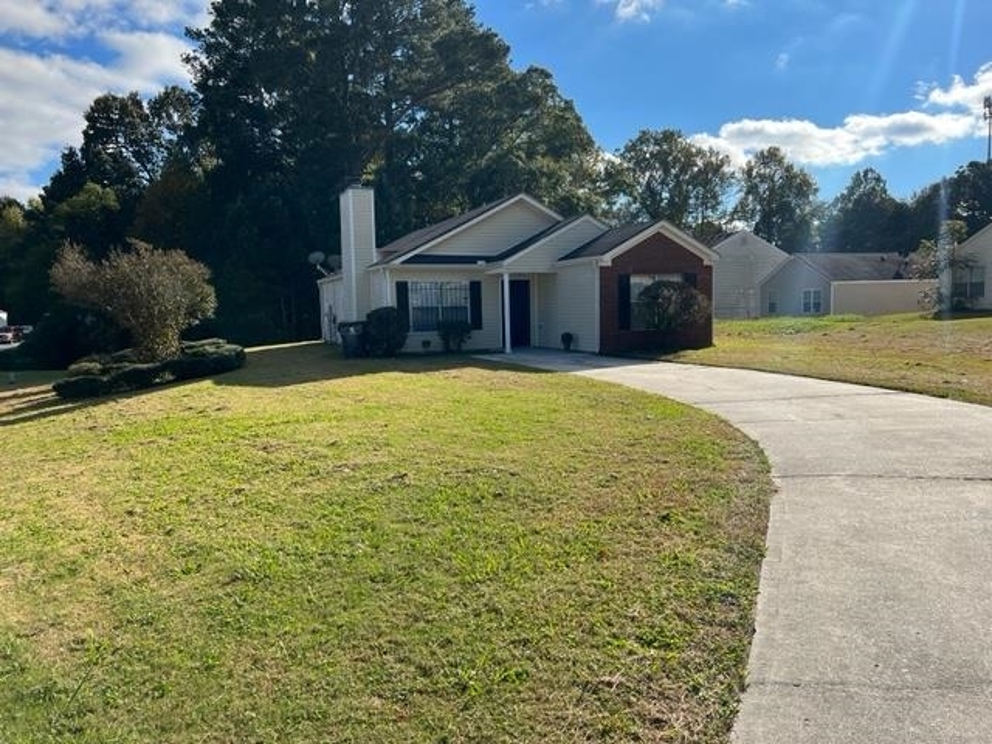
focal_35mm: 26
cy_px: 372
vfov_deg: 53.1
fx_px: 745
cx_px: 496
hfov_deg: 67.3
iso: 50
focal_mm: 5.7
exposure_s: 1/3356
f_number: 1.5
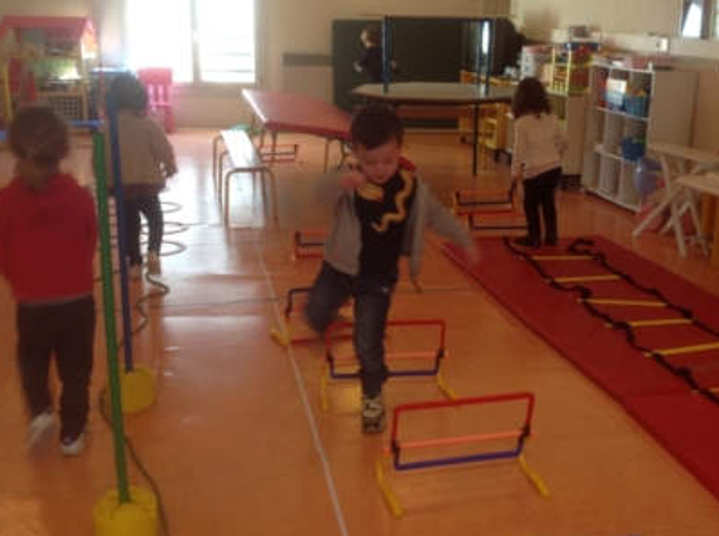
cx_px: 385
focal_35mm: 44
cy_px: 221
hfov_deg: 43.0
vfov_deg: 32.7
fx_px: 912
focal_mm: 4.28
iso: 50
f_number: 2.4
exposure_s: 1/17
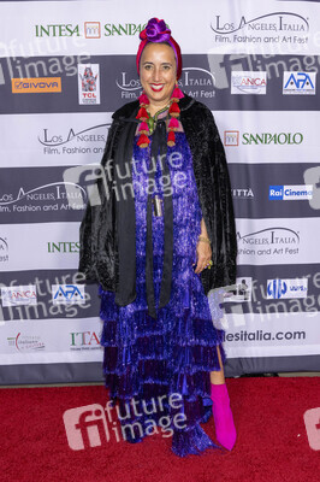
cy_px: 241
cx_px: 160
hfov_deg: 36.8
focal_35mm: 36
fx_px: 481
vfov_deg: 53.2
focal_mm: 36
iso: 800
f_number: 5.6
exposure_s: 1/200
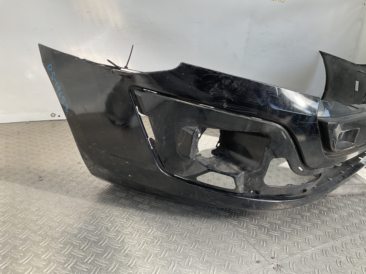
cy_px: 137
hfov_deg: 61.7
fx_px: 307
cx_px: 183
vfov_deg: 48.2
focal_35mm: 29
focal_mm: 3
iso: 16
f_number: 1.8
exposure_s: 1/260
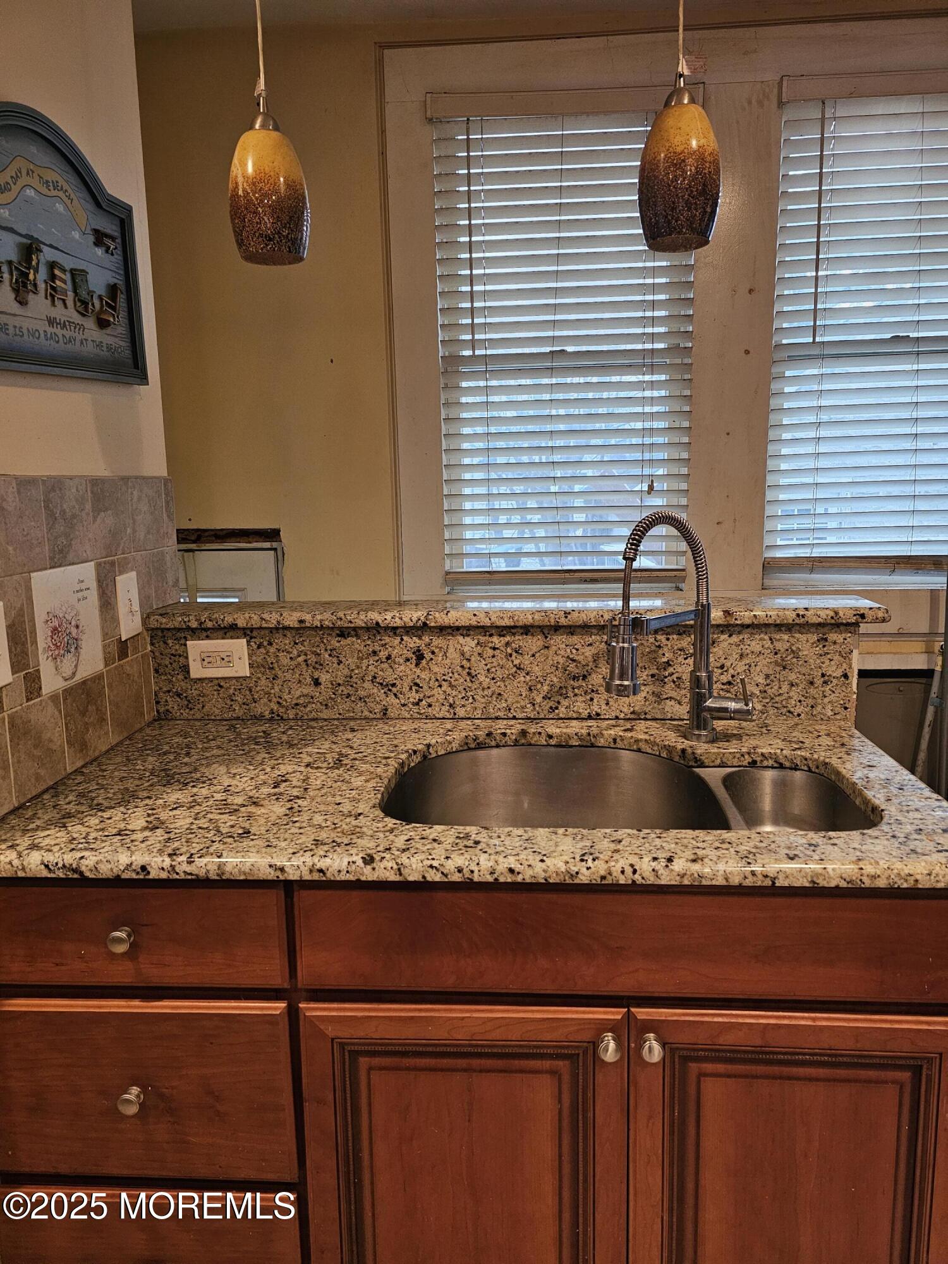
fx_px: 840
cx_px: 474
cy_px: 632
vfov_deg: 73.9
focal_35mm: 23
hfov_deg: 58.9
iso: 640
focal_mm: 6.3
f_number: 1.7
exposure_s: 1/60
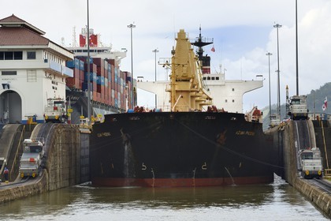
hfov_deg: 12.5
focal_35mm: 165
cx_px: 166
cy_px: 110
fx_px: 1517
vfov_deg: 8.3
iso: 400
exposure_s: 1/250
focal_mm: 165
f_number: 13
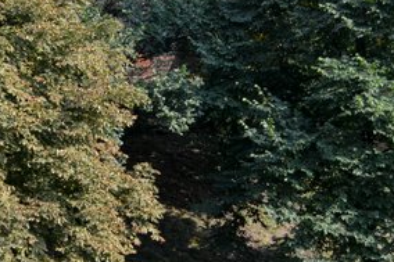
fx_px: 1017
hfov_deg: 21.6
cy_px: 155
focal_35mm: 93
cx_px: 65
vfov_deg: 14.7
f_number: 4
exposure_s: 1/800
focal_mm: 22
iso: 400
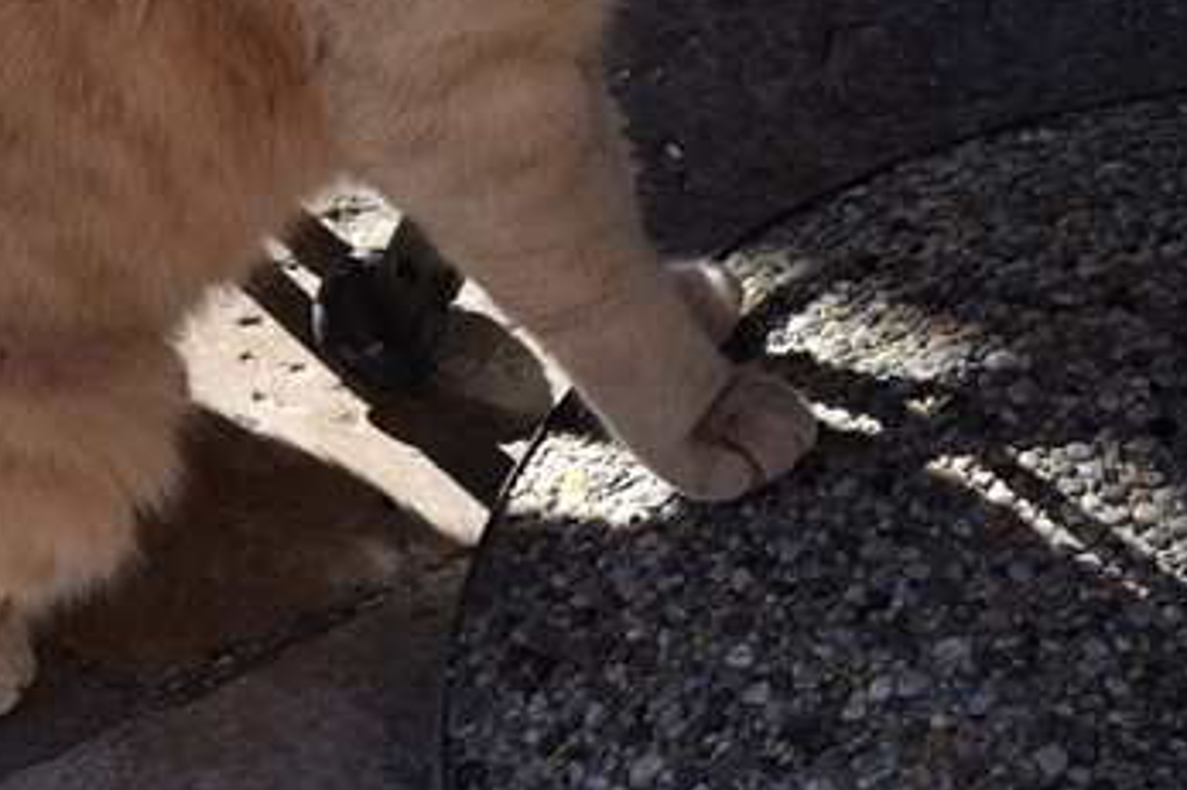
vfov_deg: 8.2
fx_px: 5471
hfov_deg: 12.3
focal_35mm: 166
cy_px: -97
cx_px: 164
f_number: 10
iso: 200
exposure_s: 1/400
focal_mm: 48
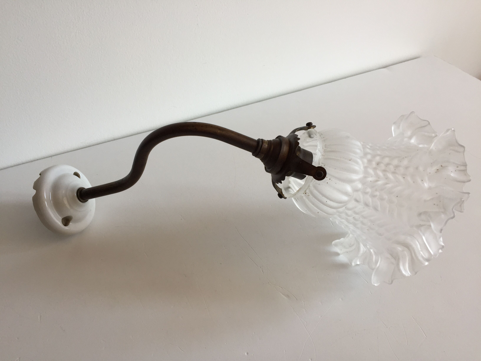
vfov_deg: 48.2
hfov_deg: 61.7
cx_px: 240
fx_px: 403
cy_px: 180
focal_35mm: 29
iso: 32
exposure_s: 1/50
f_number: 2.2
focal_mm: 4.15
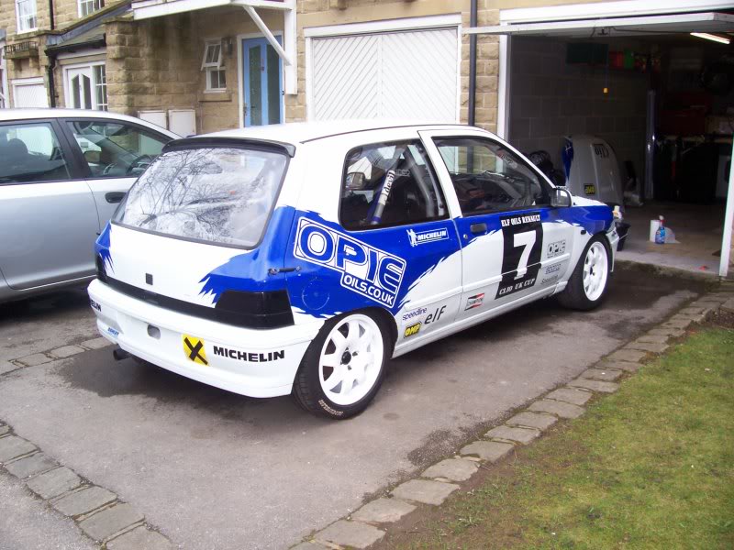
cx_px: 367
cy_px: 275
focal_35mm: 34
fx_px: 721
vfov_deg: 41.8
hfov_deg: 54.0
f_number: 2.7
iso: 80
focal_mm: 5.6
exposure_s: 1/150
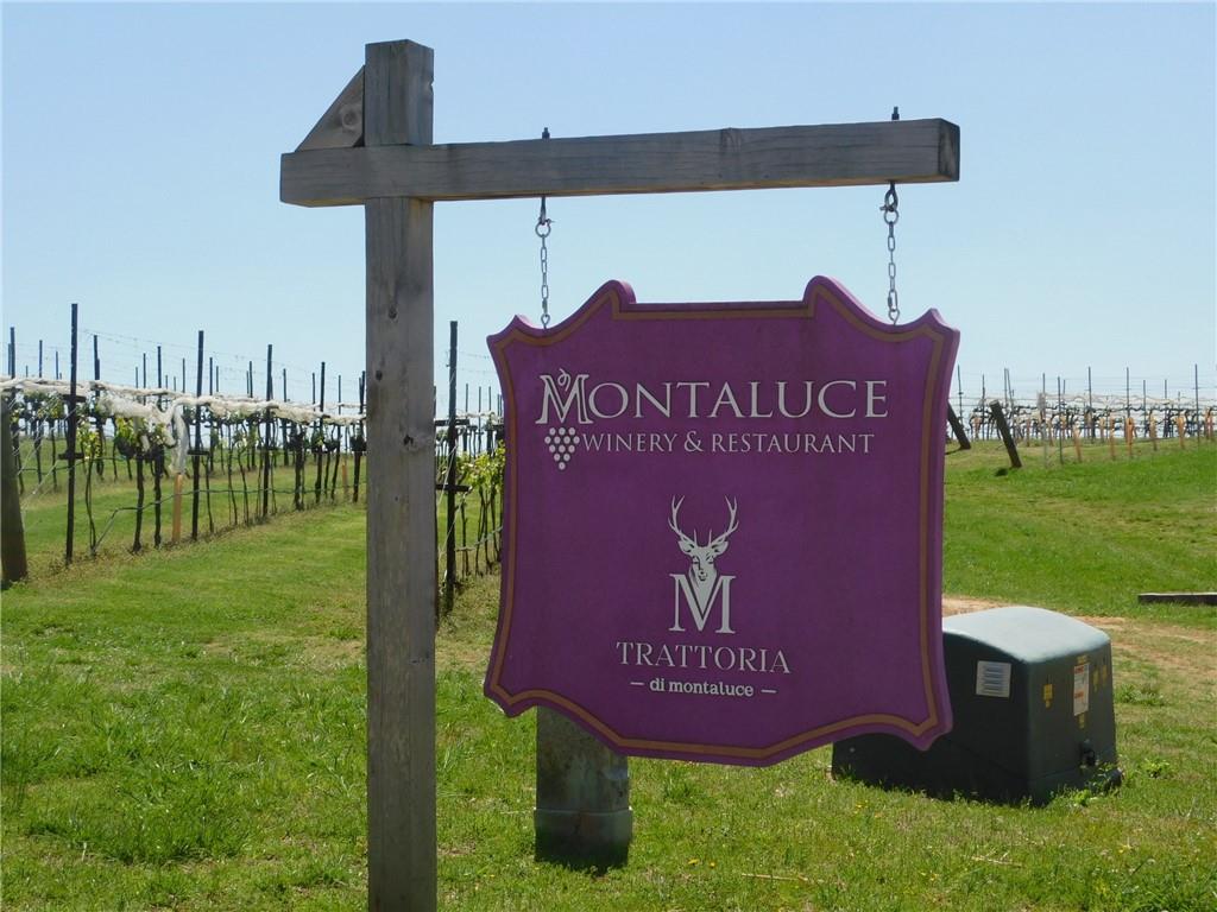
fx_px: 2496
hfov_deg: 27.4
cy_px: 456
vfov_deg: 20.7
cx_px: 608
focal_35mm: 71
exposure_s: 1/1000
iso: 125
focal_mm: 12.6
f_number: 4.3
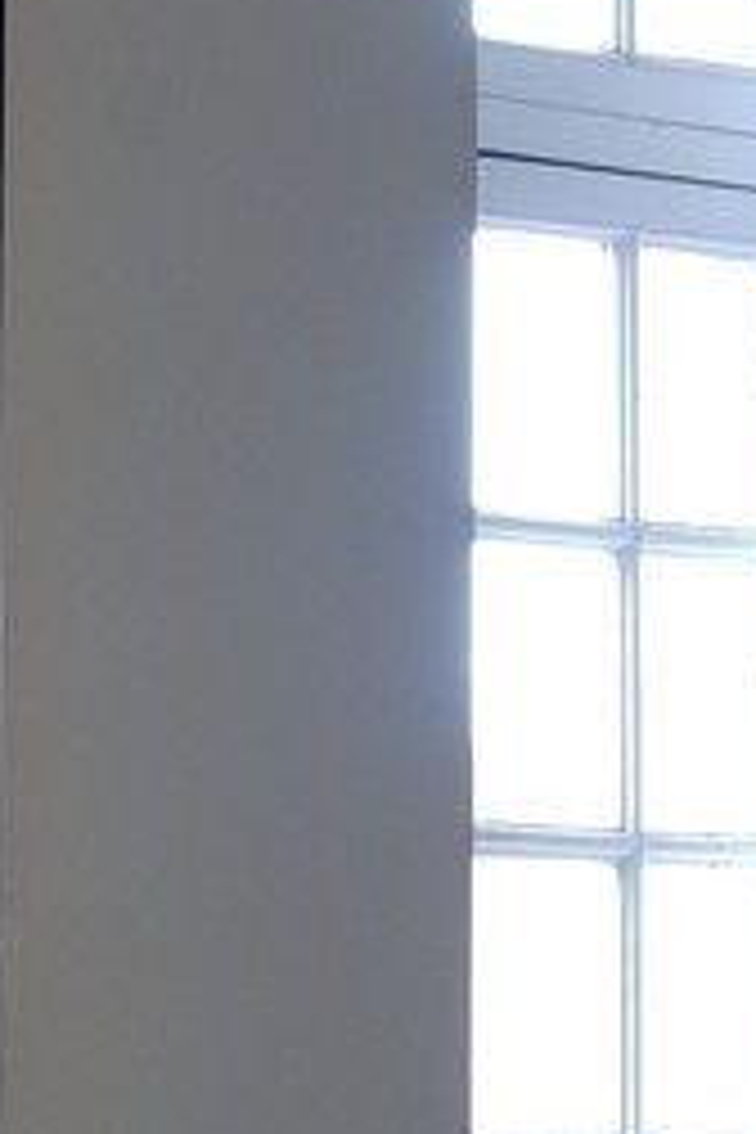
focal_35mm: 266
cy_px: 1386
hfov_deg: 4.8
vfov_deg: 7.7
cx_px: -1994
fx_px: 8378
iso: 100
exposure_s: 1/1.25
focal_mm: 28
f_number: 8
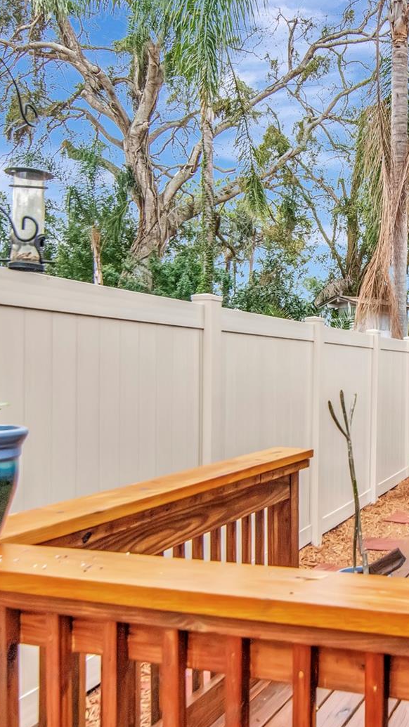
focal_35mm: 34
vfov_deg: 58.0
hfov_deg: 32.8
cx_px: 373
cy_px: 367
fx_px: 656
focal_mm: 14
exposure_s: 1/800
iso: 2000
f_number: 8
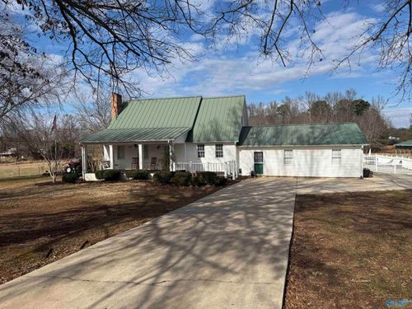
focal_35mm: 24
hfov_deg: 71.6
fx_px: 286
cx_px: 206
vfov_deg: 56.8
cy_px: 154
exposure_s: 1/6173
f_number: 1.78
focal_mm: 6.76
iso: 80
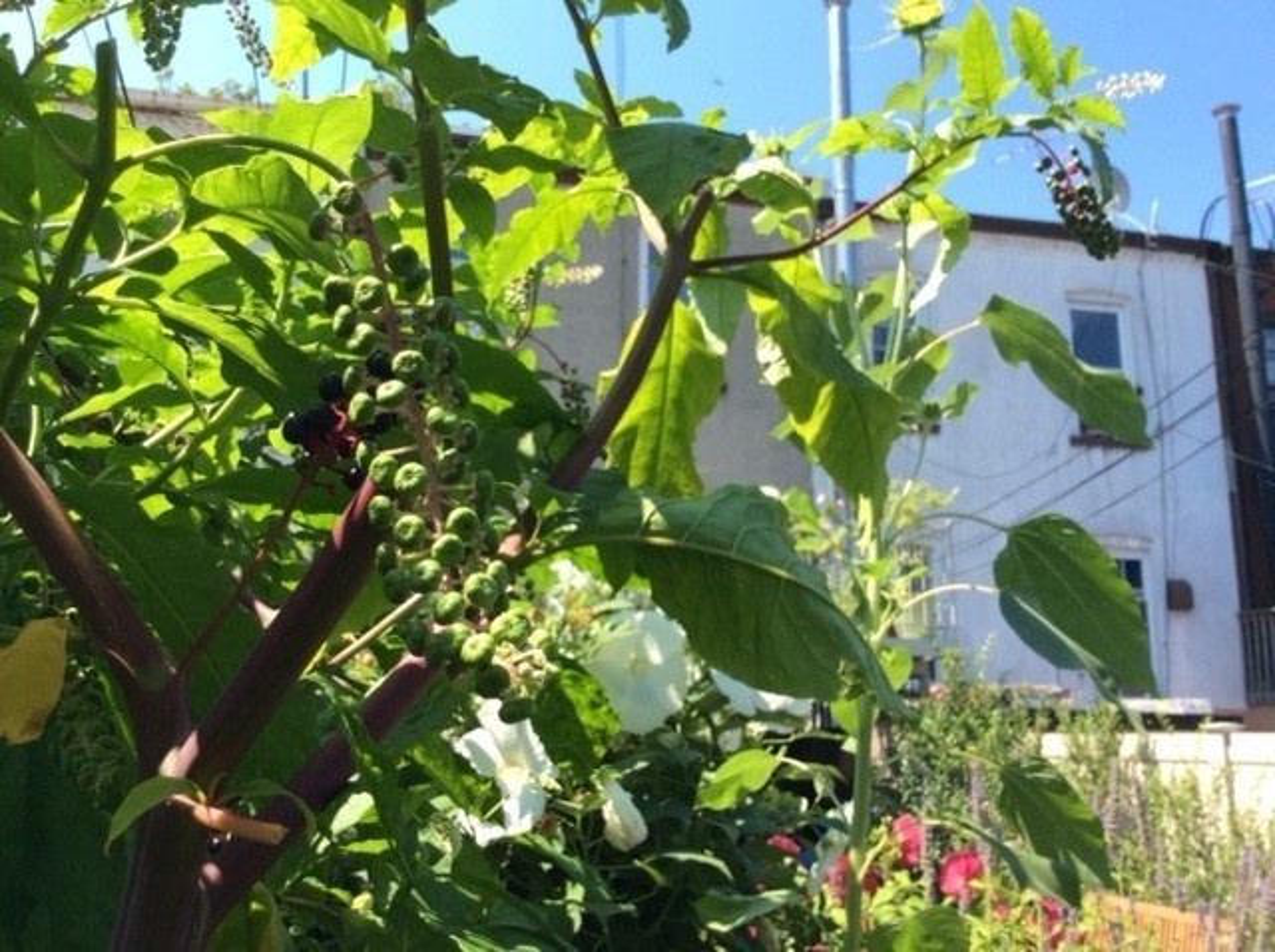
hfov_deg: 55.4
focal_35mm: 33
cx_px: 638
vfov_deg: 42.8
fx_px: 1214
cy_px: 476
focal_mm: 3.3
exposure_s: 1/635
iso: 32
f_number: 2.4
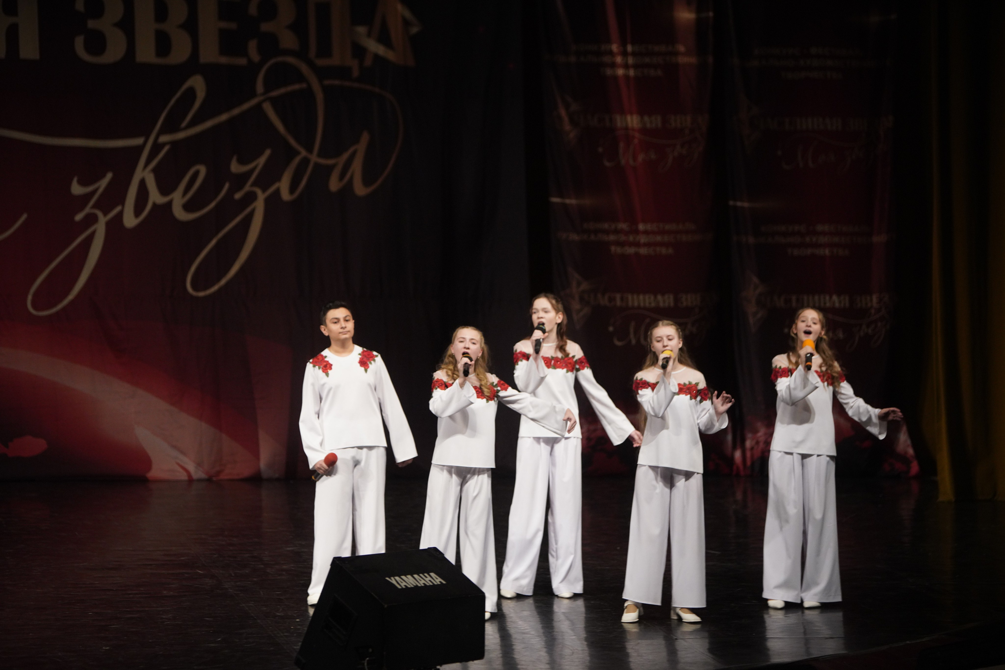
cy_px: 335
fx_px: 3769
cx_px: 502
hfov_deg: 15.2
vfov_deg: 10.2
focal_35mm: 135
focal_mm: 135
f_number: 2.8
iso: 2500
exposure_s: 1/500
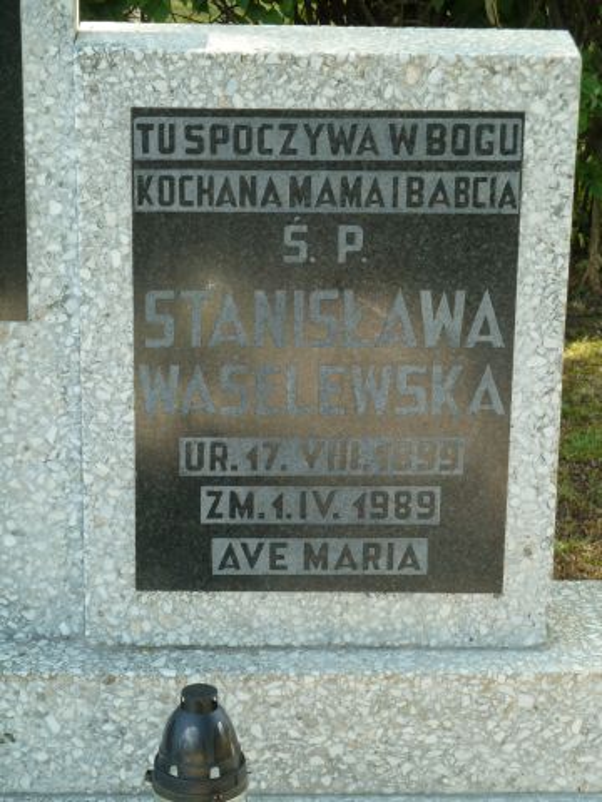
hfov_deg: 12.5
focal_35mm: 119
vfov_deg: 16.6
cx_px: 301
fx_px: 2759
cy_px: 401
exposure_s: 1/100
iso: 200
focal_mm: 19.5
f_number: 4.4
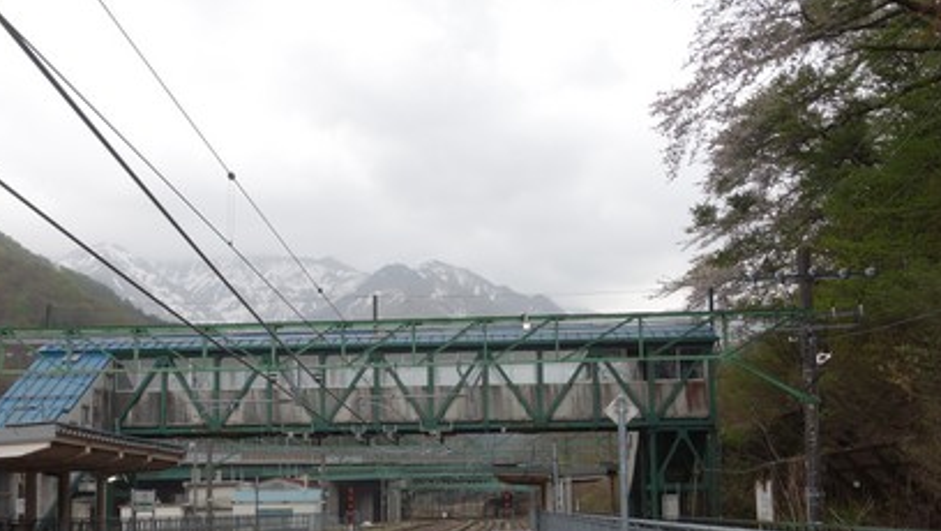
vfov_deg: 25.7
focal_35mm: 46
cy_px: 394
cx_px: 411
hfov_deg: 44.5
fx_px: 1148
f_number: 5.6
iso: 125
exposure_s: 1/160
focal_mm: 10.4
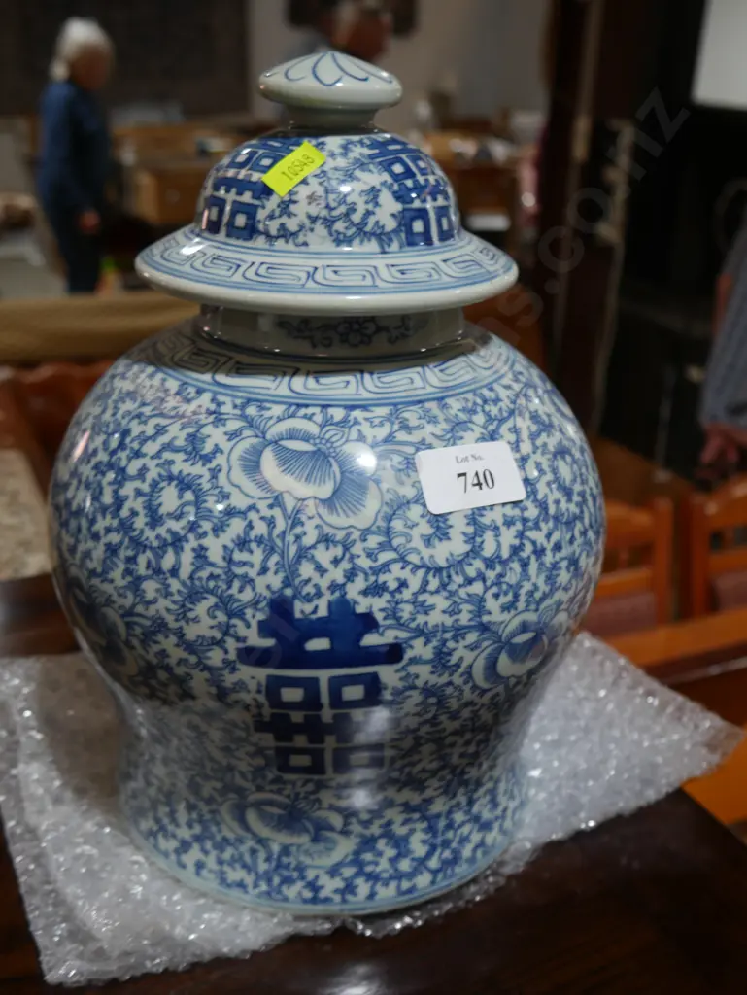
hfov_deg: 39.7
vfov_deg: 51.3
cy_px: 498
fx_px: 1035
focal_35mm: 36
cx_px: 374
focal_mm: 18
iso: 200
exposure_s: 1/80
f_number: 4
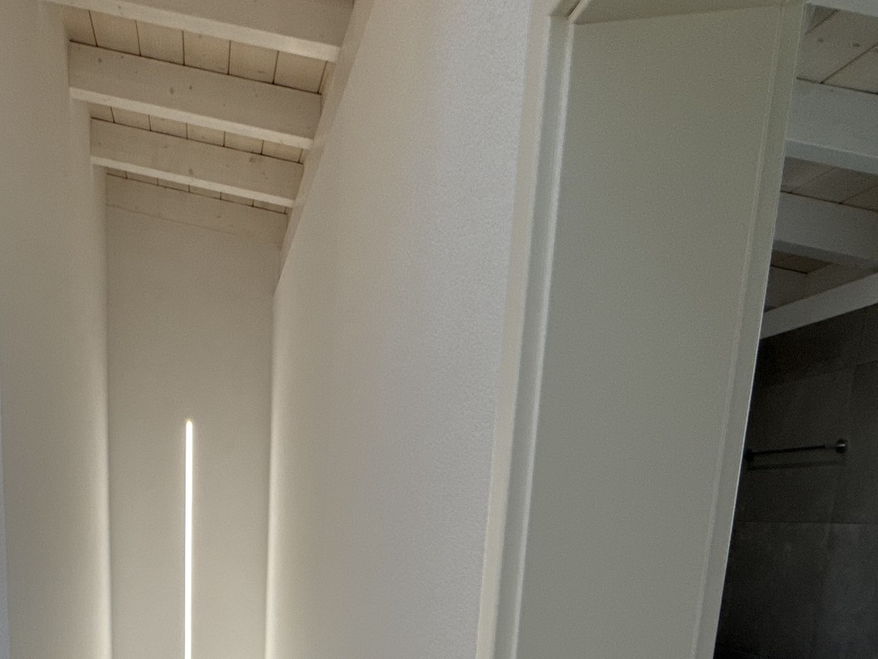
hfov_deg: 48.2
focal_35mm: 34
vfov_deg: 36.2
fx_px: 863
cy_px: 706
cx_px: 86
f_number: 2.2
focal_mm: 2.22
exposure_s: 1/160
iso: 64
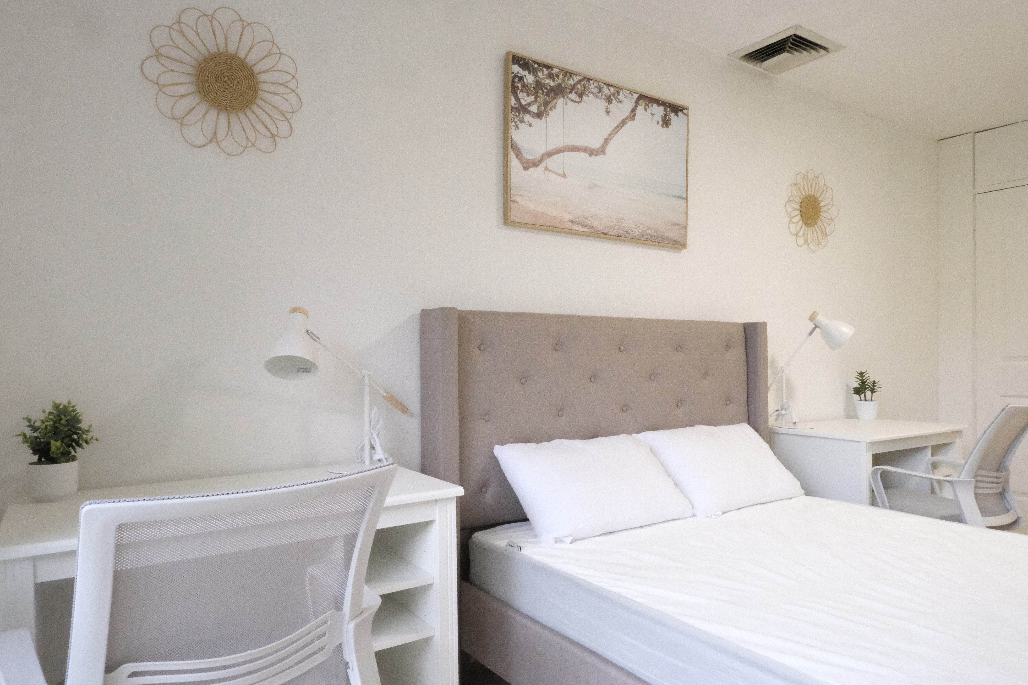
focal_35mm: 24
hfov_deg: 73.7
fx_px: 685
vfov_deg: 53.1
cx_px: 519
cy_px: 356
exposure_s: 1/20
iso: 12800
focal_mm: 15
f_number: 22
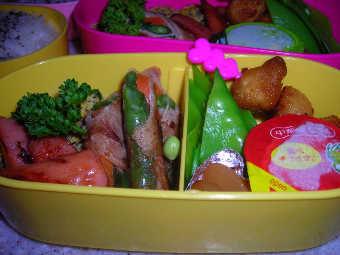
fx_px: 403
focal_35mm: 41
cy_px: 128
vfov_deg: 35.1
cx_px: 170
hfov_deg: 45.8
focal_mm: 6.8
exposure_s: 1/60.1
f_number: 6.6
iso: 50
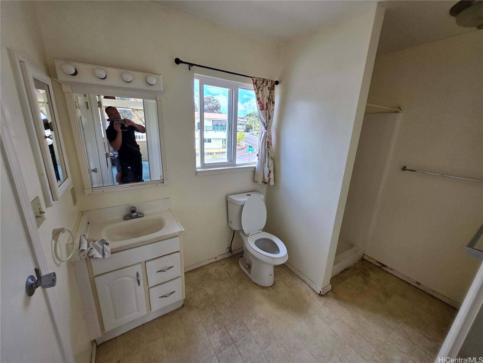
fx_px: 181
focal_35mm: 13
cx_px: 242
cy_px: 182
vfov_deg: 89.9
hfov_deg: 106.2
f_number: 2.2
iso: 40
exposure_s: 1/120
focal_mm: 1.7
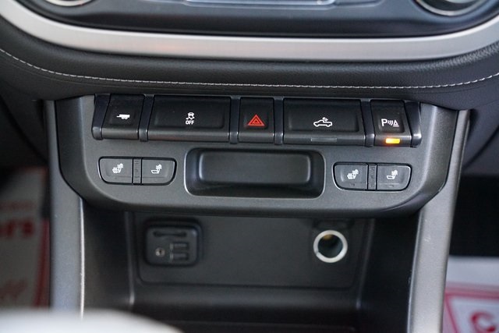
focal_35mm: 44
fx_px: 610
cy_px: 166
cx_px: 250
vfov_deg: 30.5
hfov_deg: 44.5
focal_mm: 44
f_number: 3.5
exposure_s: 1/100
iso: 6400
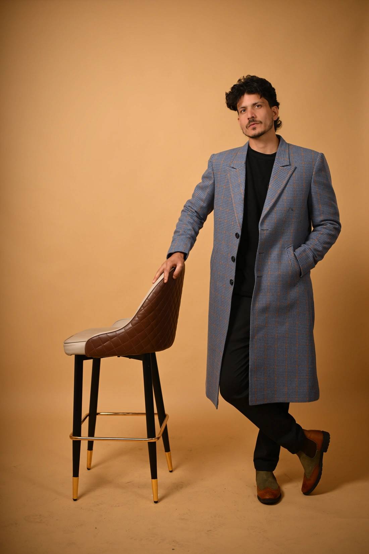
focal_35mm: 50
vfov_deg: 39.6
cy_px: 277
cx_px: 184
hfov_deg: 27.0
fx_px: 769
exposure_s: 1/1000
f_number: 2.2
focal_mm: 50
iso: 125
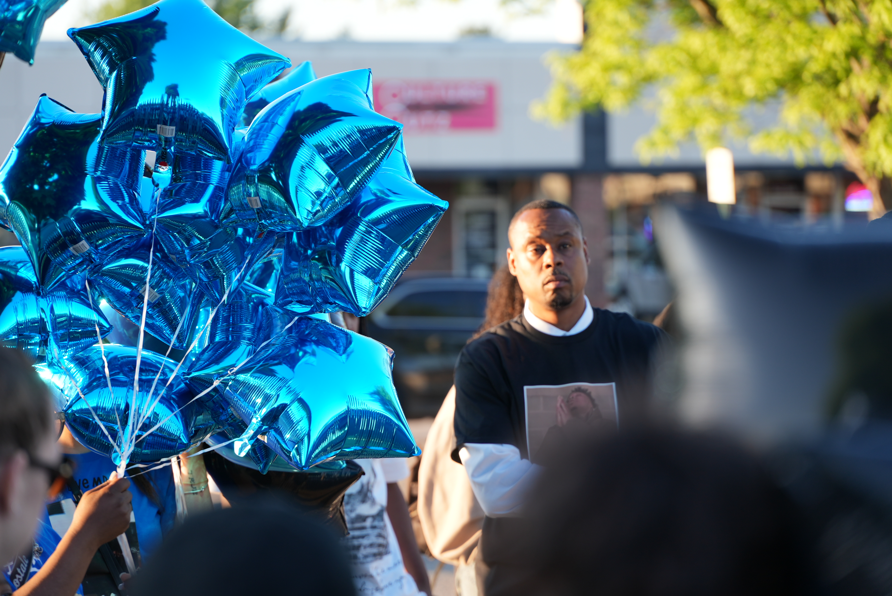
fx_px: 3347
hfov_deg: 15.2
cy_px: 298
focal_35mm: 135
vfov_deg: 10.2
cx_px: 446
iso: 160
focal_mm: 135
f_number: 4
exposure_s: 1/160
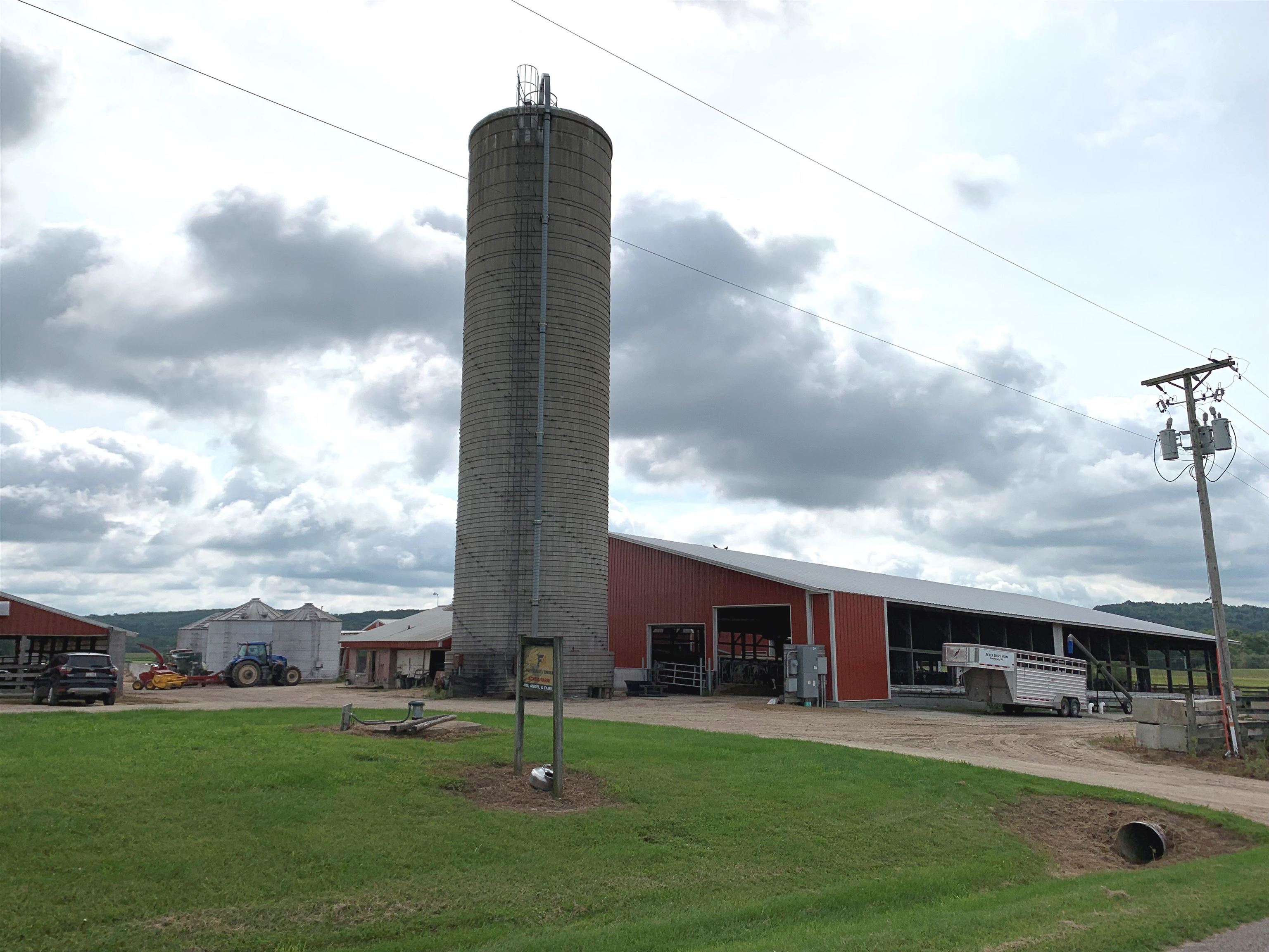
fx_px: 953
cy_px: 476
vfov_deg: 53.1
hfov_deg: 67.3
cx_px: 634
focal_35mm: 26
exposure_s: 1/8000
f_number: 1.8
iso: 25
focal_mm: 4.25
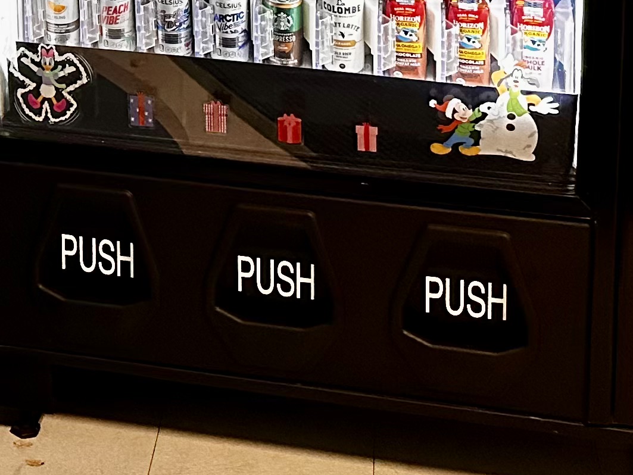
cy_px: -336
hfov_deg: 20.6
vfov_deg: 14.6
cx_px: -38
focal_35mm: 91
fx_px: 1665
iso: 640
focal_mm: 6.86
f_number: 1.78
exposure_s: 1/60
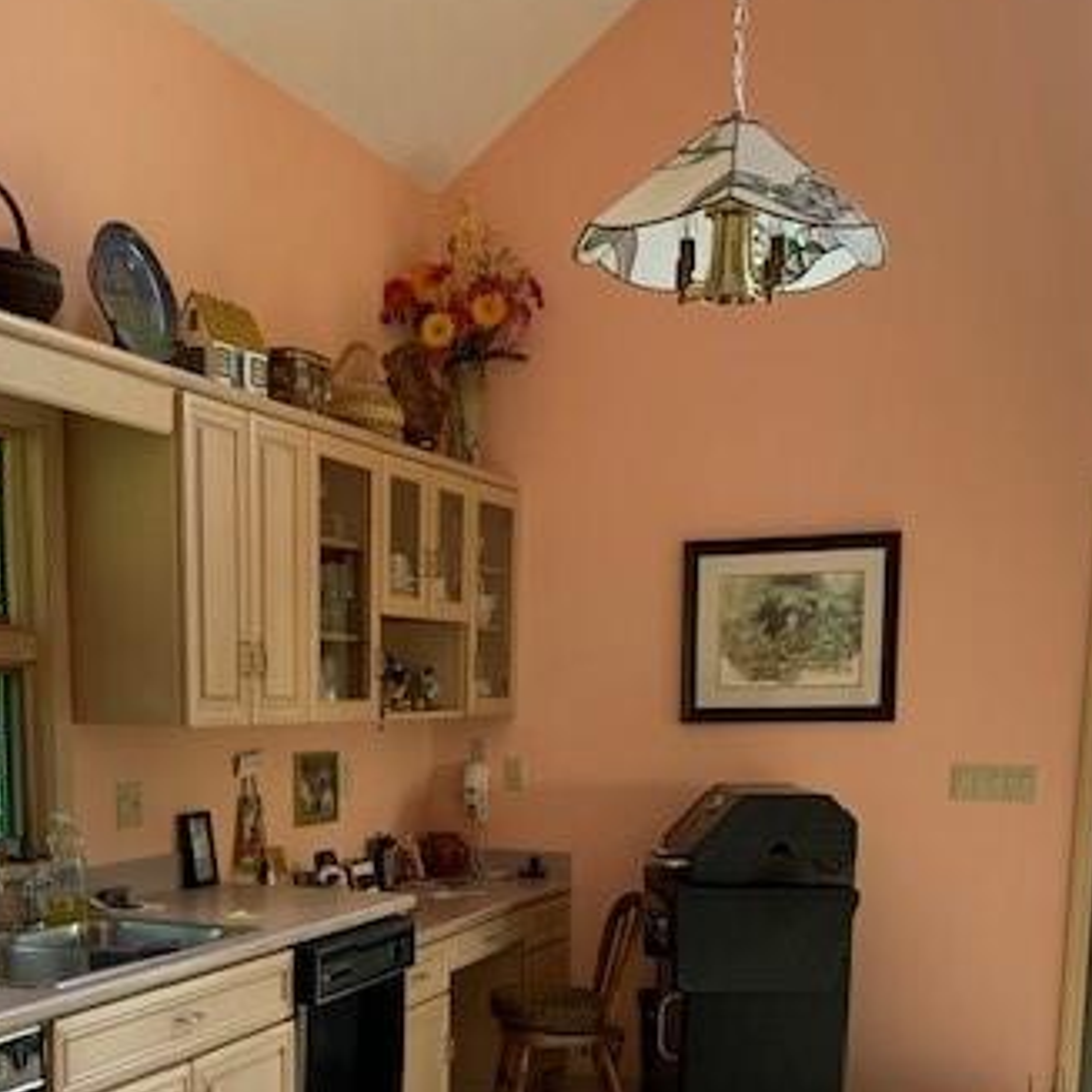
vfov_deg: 35.5
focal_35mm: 45
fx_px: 1606
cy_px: 965
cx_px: 437
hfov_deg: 37.4
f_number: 1.8
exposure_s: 1/60
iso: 160
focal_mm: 4.25
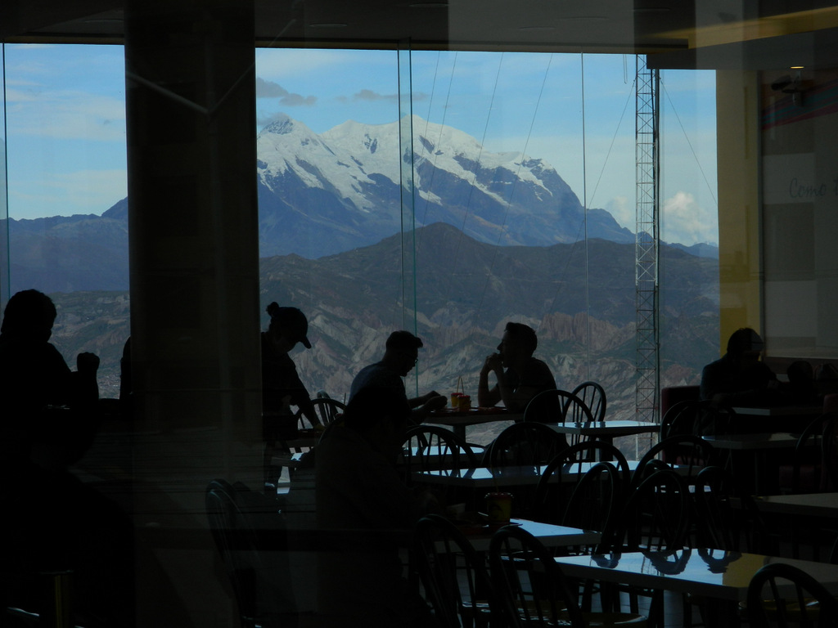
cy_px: 314
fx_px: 3123
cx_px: 419
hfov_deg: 15.3
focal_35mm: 129
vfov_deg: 11.5
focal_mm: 23.2
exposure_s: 1/500
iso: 110
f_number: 4.7
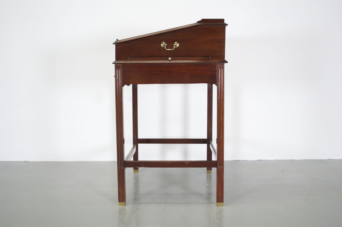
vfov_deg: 34.1
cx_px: 171
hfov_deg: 49.6
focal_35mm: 39
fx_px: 370
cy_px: 114
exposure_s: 1/50
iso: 200
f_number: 4.2
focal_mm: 26
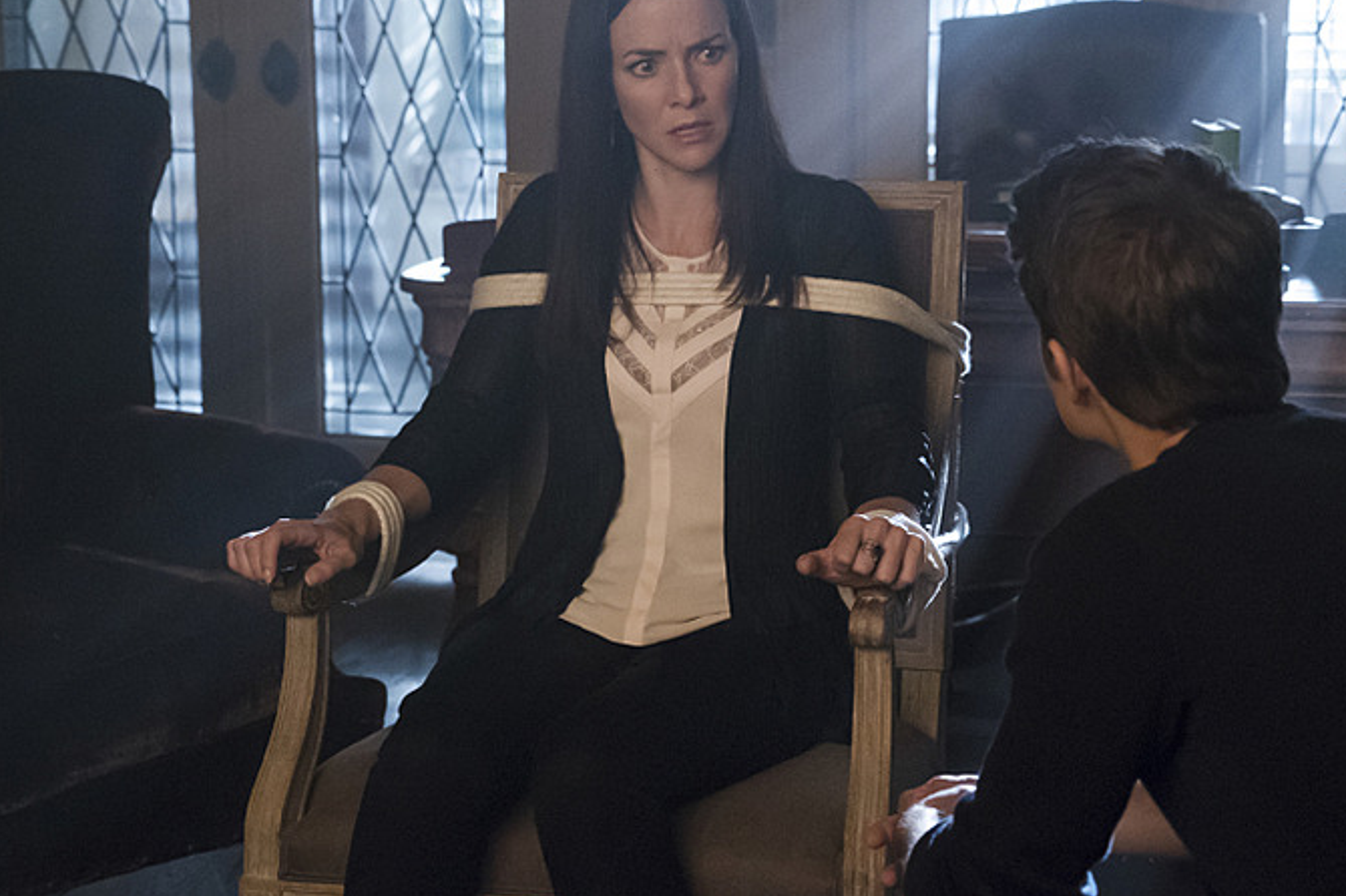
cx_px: 679
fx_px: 3700
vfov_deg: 13.8
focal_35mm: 99
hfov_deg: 20.6
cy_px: 382
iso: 10000
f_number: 5.6
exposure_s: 1/50
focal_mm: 85
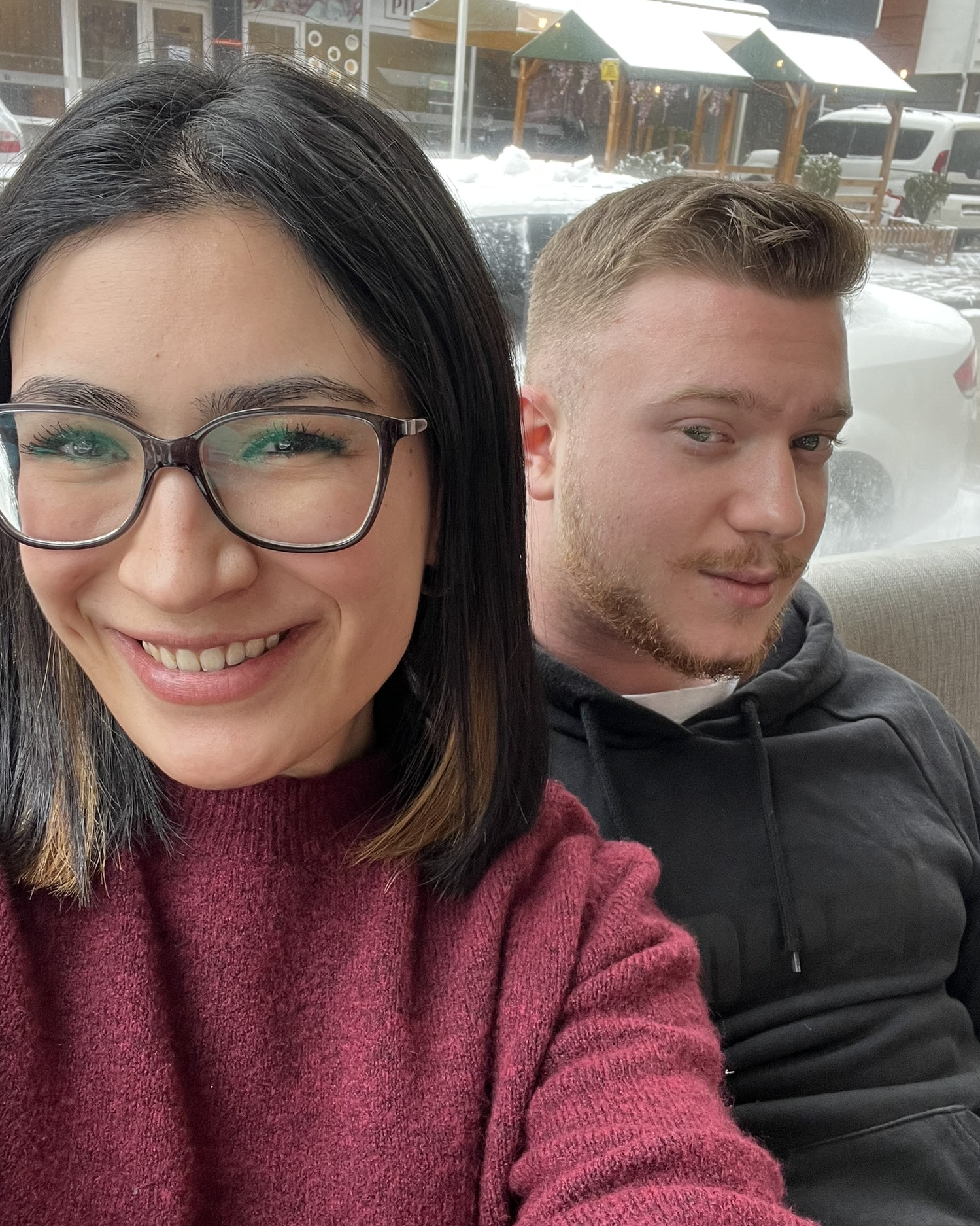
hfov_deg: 45.8
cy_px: 582
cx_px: 492
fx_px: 1160
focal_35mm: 32
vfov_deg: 55.6
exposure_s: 1/60
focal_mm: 2.71
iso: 100
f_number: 2.2
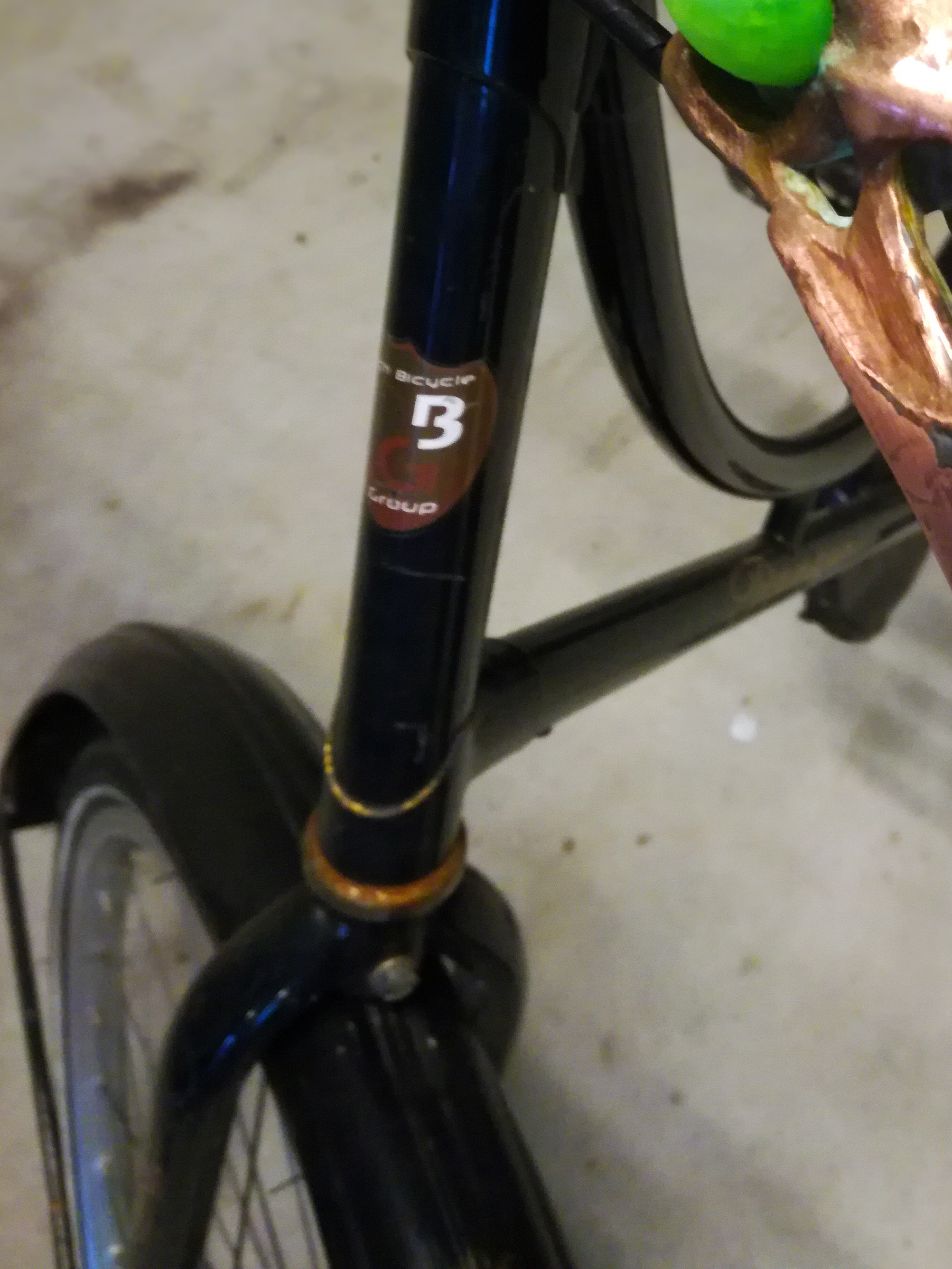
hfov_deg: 33.7
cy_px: 289
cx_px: 708
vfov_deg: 43.1
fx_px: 1540
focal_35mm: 42
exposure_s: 1/16.7
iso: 640
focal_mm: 3.79
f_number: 2
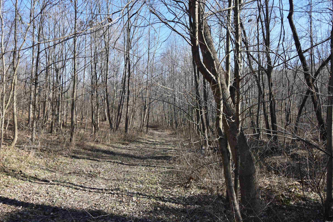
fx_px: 259
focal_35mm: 28
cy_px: 109
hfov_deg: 65.5
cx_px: 161
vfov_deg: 46.4
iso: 220
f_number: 8
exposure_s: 1/250
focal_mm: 18
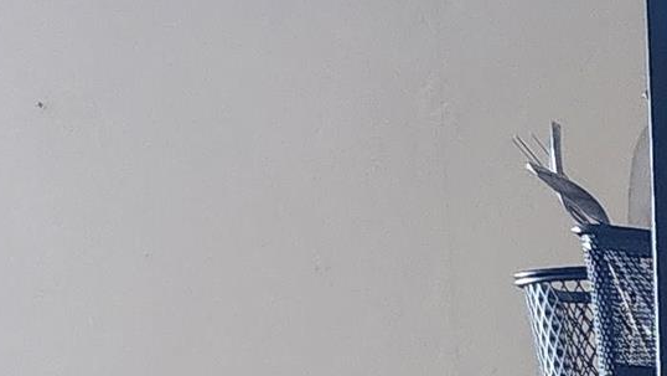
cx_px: 1531
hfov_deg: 12.3
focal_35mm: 143
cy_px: 991
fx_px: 2530
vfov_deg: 7.7
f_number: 1.8
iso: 640
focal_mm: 6.4
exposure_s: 1/120
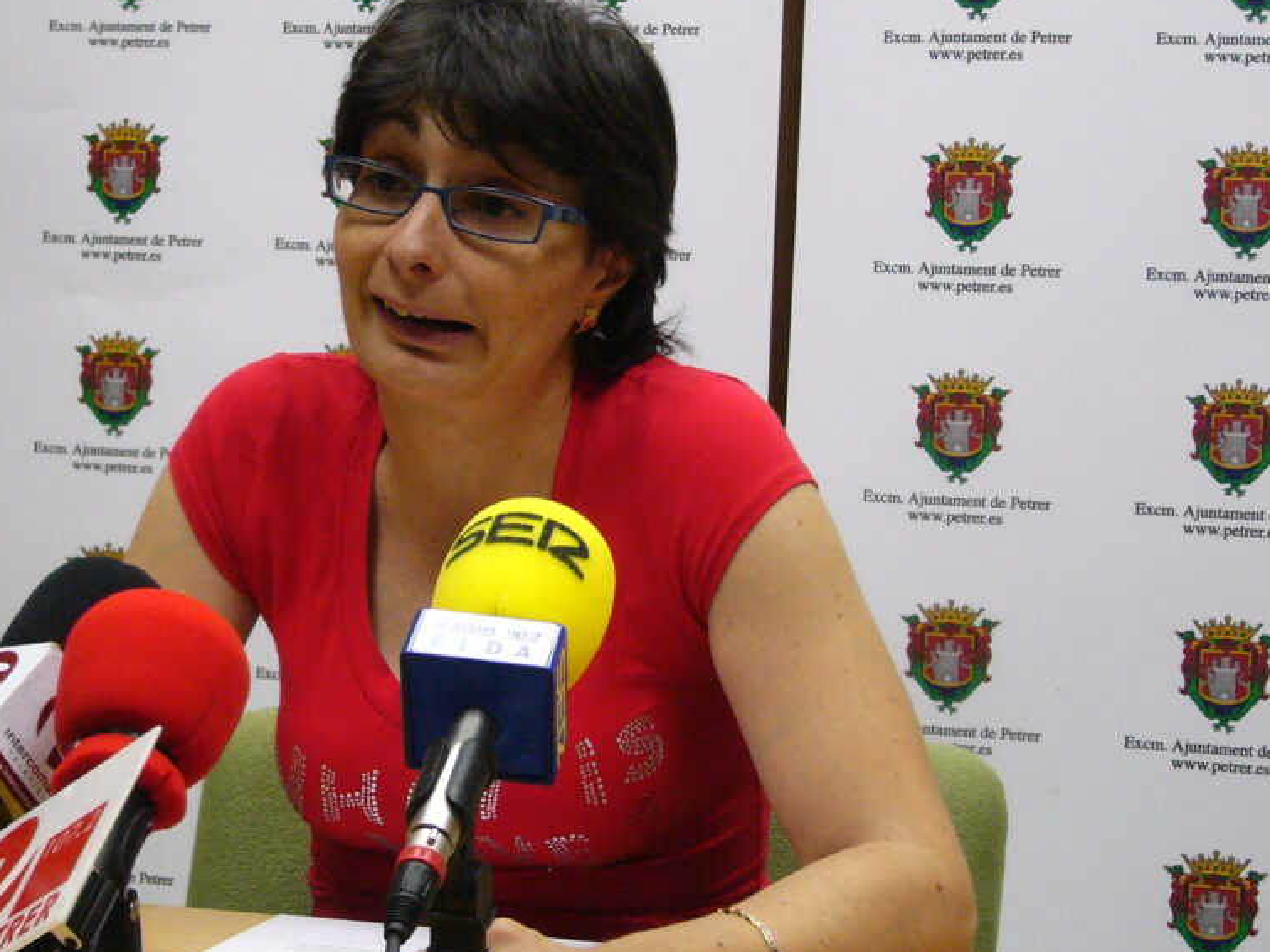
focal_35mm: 89
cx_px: 481
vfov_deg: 16.6
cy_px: 503
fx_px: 3265
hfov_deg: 22.0
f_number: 4
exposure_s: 1/25
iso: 200
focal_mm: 11.6
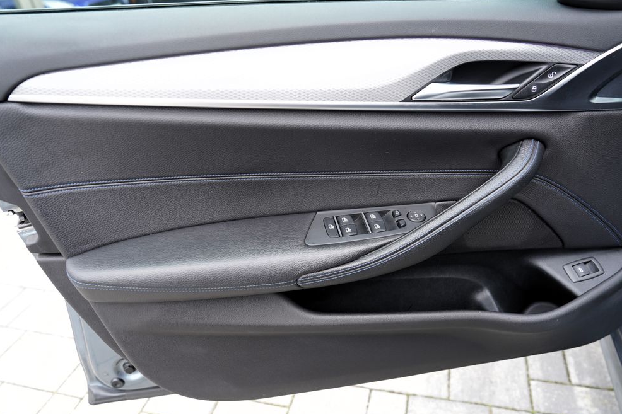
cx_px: 300
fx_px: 466
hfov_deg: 67.4
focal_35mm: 27
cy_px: 203
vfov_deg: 47.9
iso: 125
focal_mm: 26
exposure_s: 1/60
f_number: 4
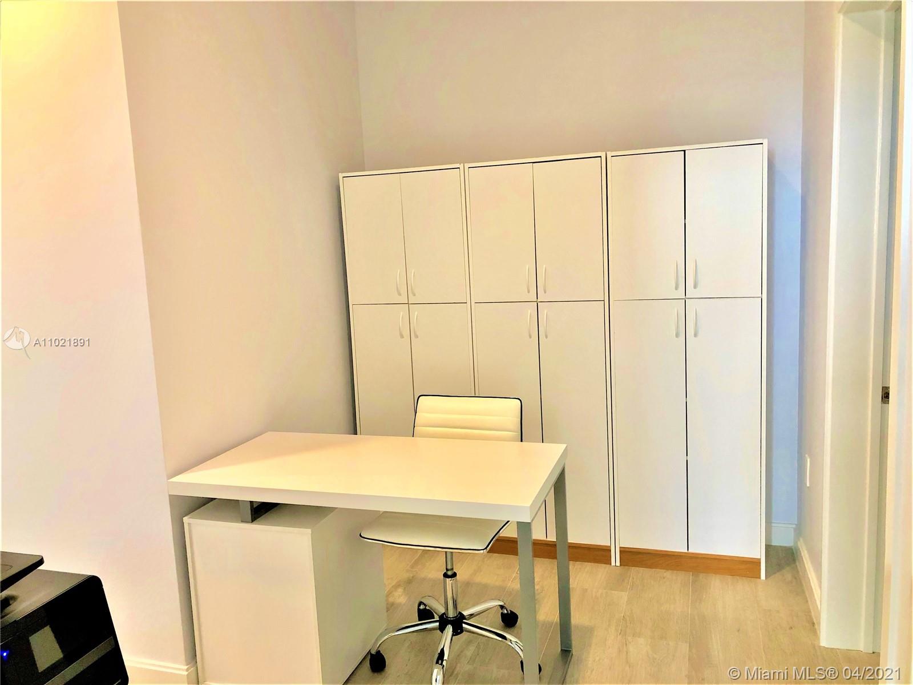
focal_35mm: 28
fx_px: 739
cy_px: 342
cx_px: 456
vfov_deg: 49.7
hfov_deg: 63.4
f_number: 1.8
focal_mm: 4
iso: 40
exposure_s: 1/15
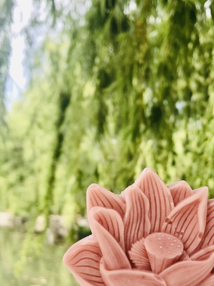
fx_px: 495
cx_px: 165
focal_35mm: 60
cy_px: 219
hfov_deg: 24.1
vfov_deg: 31.5
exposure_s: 1/584
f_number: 1.8
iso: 20
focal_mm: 3.99
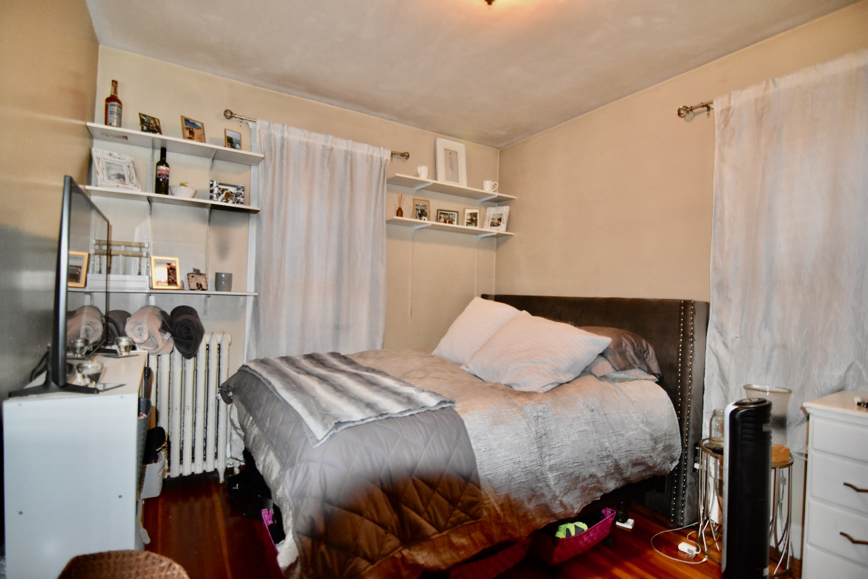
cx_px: 434
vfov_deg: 69.7
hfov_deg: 92.4
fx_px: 416
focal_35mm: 17
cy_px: 290
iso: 2200
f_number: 2.8
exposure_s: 1/60
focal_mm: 11.5
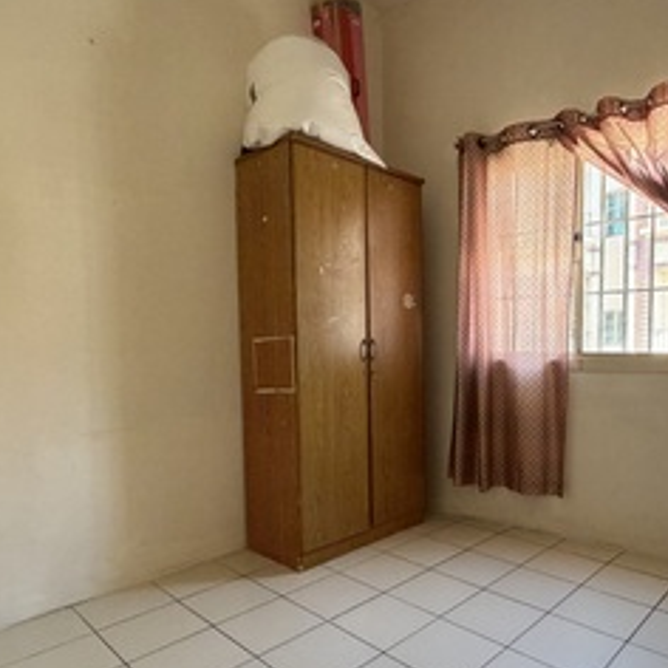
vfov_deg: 64.8
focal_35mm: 24
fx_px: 524
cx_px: 420
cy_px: 375
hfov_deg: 64.0
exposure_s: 1/98
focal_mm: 2.22
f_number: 2.2
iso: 320
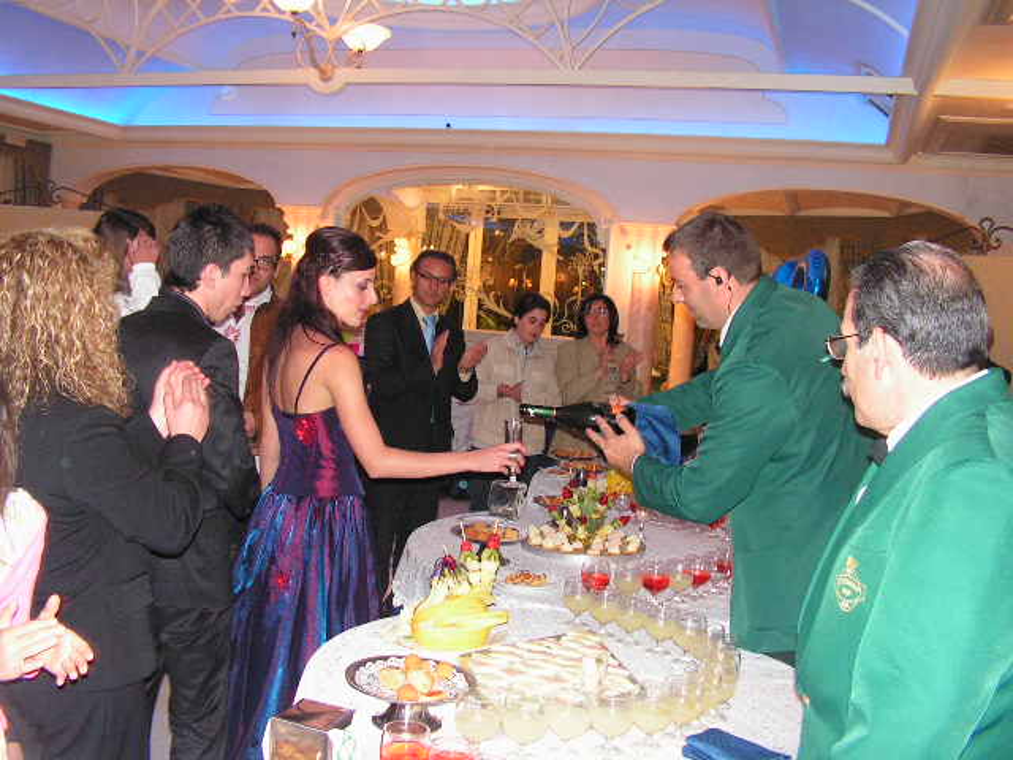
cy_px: 380
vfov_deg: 39.7
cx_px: 506
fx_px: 1054
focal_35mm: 36
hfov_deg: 51.4
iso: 200
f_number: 3.2
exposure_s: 1/40
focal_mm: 6
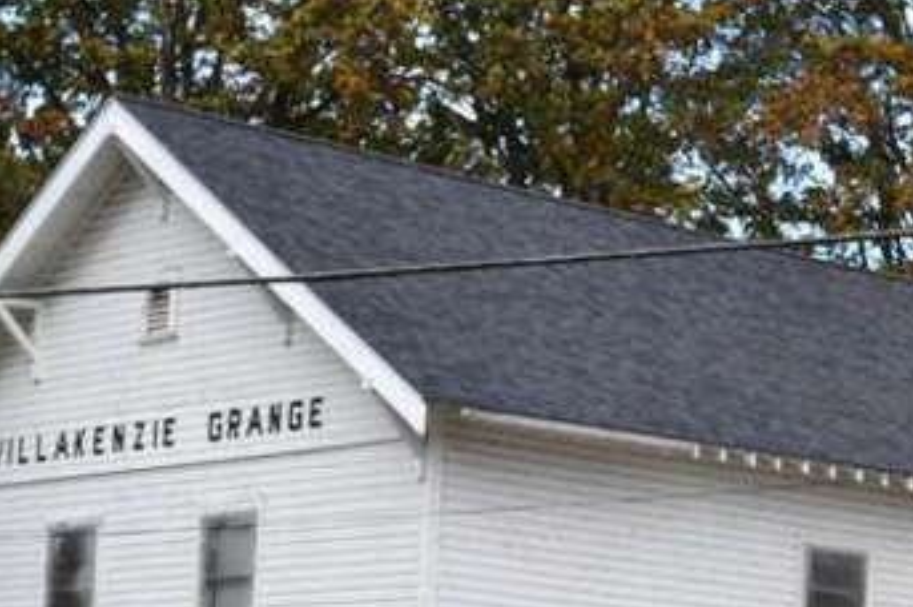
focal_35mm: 126
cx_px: 759
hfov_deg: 16.1
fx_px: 3192
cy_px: 704
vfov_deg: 10.7
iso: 100
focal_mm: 36
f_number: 7.1
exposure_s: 1/200
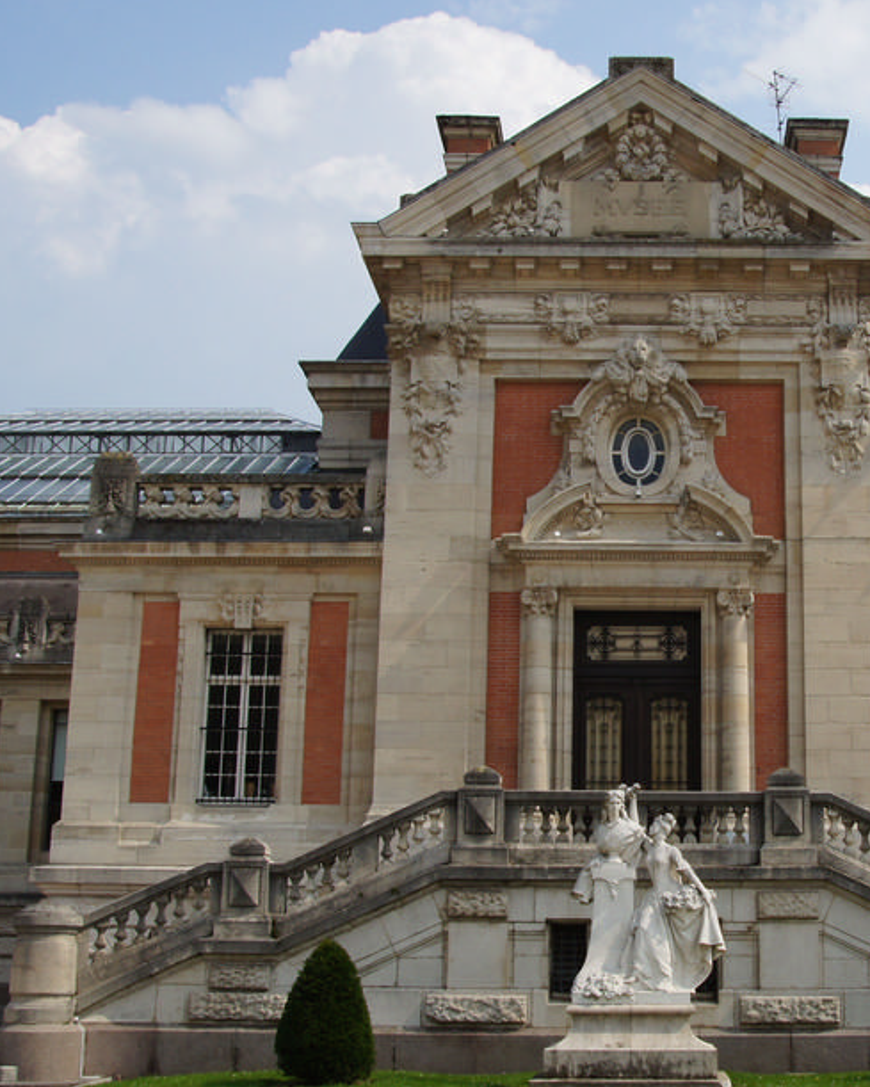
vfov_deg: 39.5
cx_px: 676
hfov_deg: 31.4
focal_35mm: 47
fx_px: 1510
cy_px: 618
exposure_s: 1/100
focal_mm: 17
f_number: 11
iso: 100
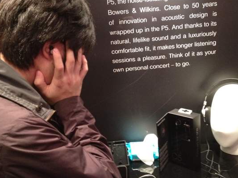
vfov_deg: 31.5
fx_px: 316
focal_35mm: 46
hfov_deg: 41.3
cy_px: 92
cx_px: 124
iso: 400
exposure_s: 1/17
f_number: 2.4
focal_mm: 4.28
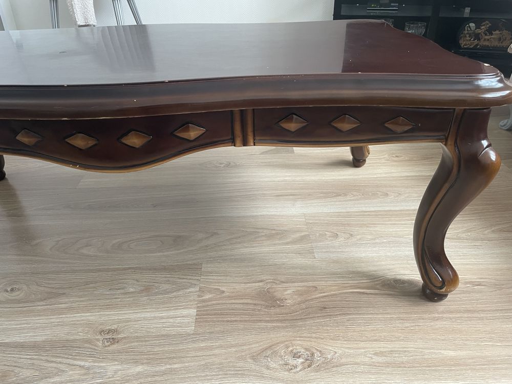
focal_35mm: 26
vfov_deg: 53.1
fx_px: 385
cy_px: 192
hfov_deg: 67.3
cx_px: 256
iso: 125
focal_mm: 4.2
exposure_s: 1/61
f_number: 1.6
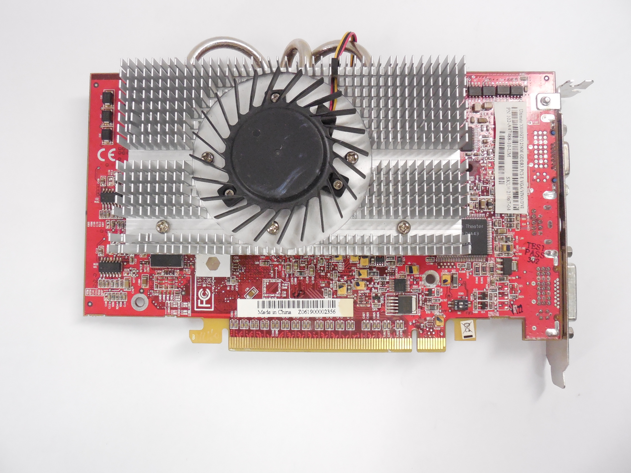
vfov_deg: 53.1
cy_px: 236
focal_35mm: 26
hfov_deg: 67.3
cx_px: 316
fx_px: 474
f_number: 3.5
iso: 800
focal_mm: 4.6
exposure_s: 1/100
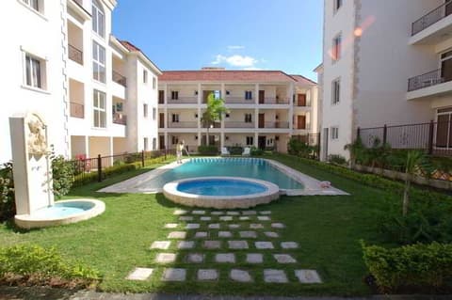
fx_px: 226
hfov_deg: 90.1
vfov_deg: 67.3
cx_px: 226
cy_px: 150
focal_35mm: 18
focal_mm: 12
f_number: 8
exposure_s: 1/250
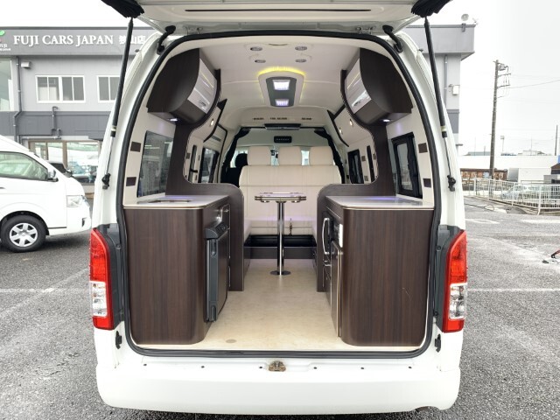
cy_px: 210
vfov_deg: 53.1
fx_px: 421
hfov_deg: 67.3
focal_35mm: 26
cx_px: 280
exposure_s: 1/121
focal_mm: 4.25
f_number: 1.8
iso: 64
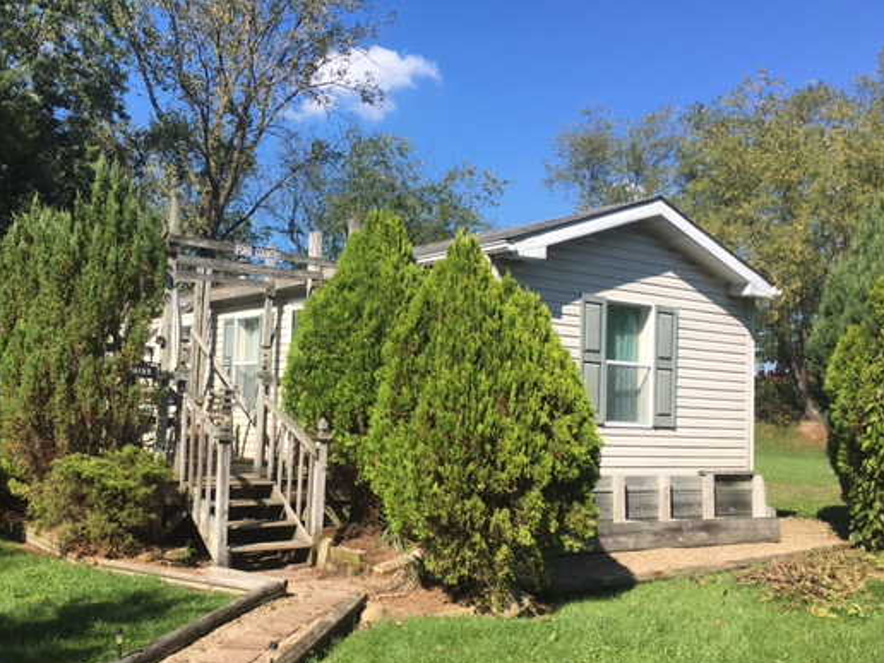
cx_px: 353
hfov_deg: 51.0
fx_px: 919
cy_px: 356
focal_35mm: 36
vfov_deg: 39.6
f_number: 2.2
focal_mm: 4.15
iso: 25
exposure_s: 1/1148
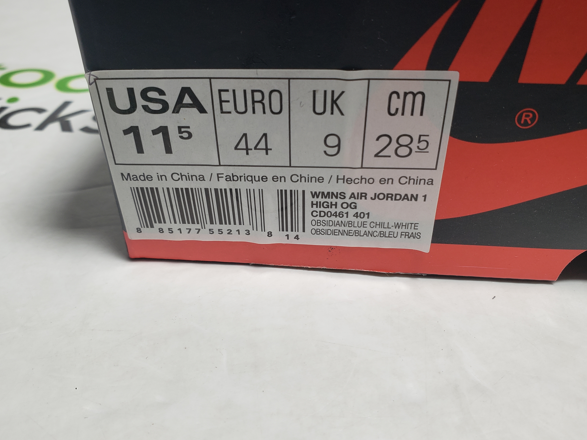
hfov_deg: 59.9
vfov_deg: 46.8
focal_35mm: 30
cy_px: 220
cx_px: 282
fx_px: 509
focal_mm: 4.3
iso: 50
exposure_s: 1/193
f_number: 2.4
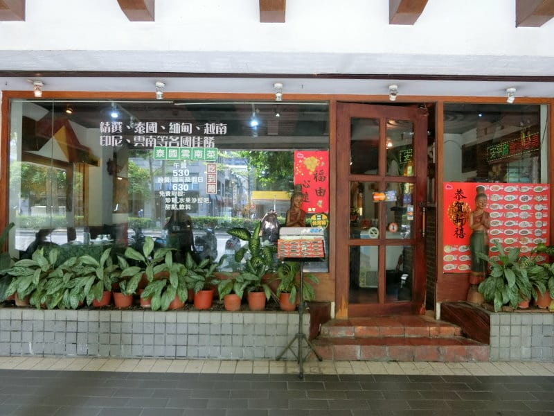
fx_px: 400
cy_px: 208
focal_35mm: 25
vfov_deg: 54.9
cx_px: 277
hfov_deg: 69.4
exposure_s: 1/100
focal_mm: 5.4
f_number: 2.8
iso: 400
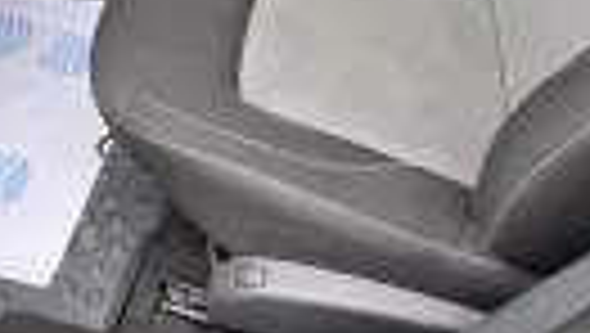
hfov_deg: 48.2
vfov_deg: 23.5
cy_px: -148
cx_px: 261
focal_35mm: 42
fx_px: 658
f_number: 2.2
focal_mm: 2.22
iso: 320
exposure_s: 1/60
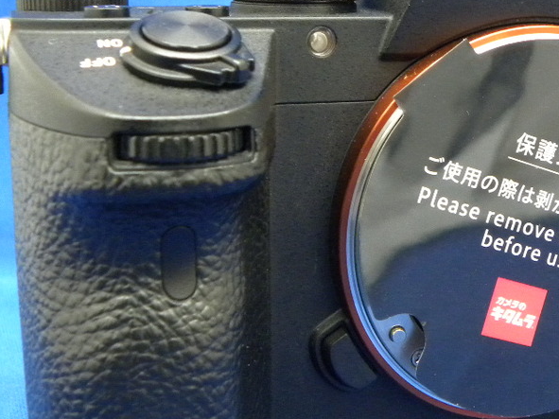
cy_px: 187
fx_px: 1082
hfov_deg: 28.7
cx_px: 399
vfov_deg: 21.9
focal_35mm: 67
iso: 400
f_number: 2.8
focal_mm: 5.9
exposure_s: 1/32.2
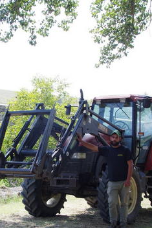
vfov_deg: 24.4
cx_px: 42
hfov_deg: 16.4
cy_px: 140
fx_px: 525
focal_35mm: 83
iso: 320
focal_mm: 26
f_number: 7.1
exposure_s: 1/160
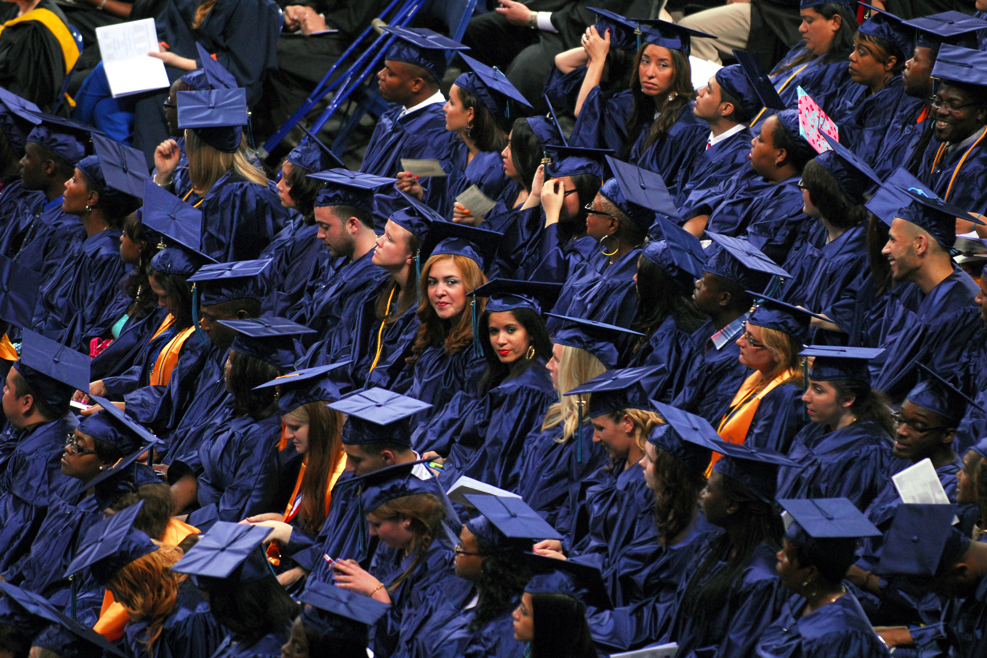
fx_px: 8226
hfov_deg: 6.9
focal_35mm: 300
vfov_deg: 4.6
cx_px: 494
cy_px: 329
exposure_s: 1/125
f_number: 2.8
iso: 500
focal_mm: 200
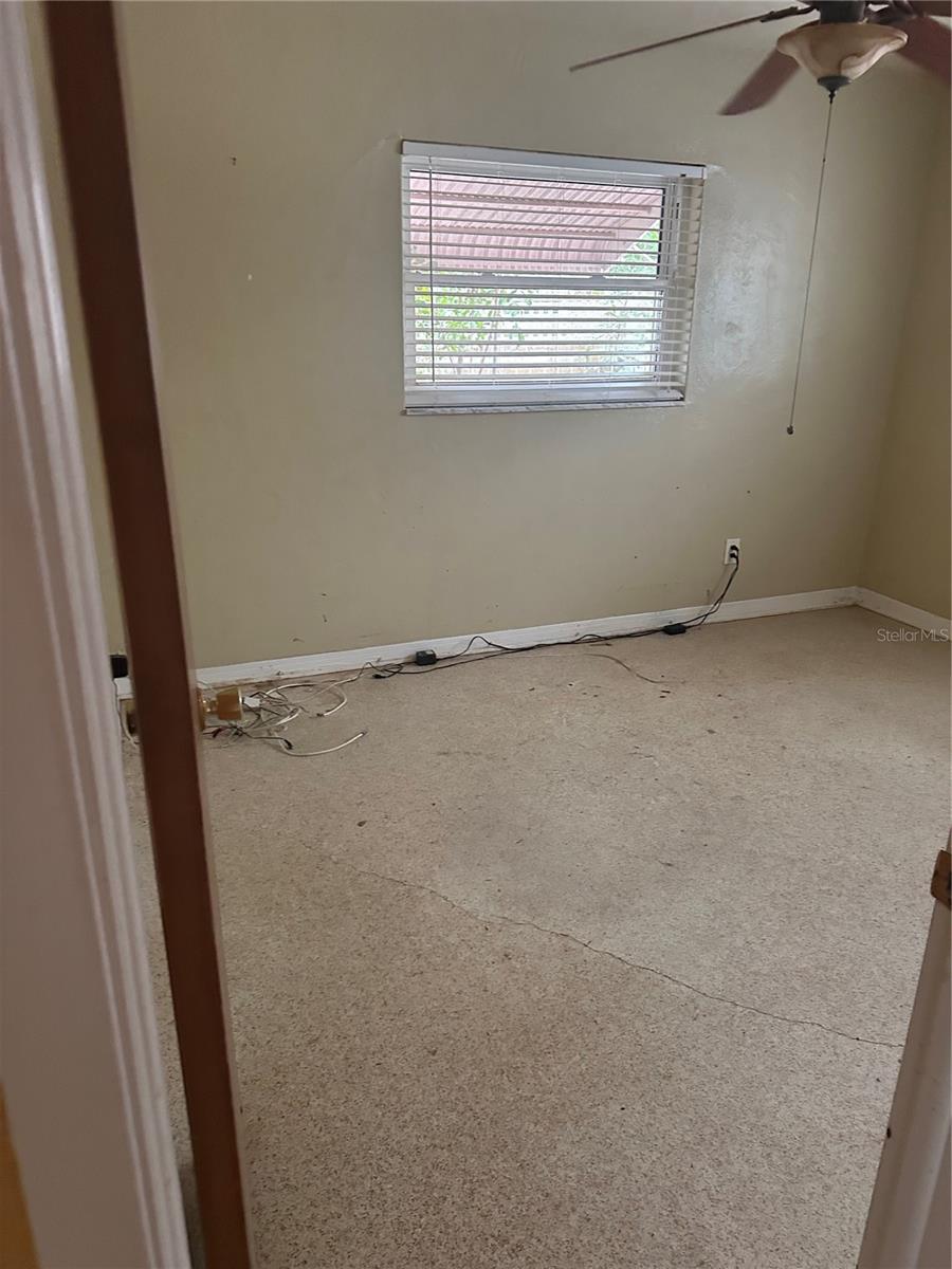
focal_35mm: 24
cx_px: 476
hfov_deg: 56.8
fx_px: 880
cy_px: 634
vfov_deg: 71.6
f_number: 1.78
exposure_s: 1/60
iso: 640
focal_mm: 6.86
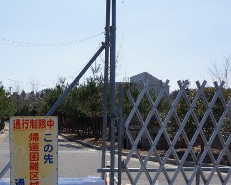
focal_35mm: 52
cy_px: 158
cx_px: 44
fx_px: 355
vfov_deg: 28.3
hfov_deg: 34.8
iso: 200
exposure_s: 1/200
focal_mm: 16
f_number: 16
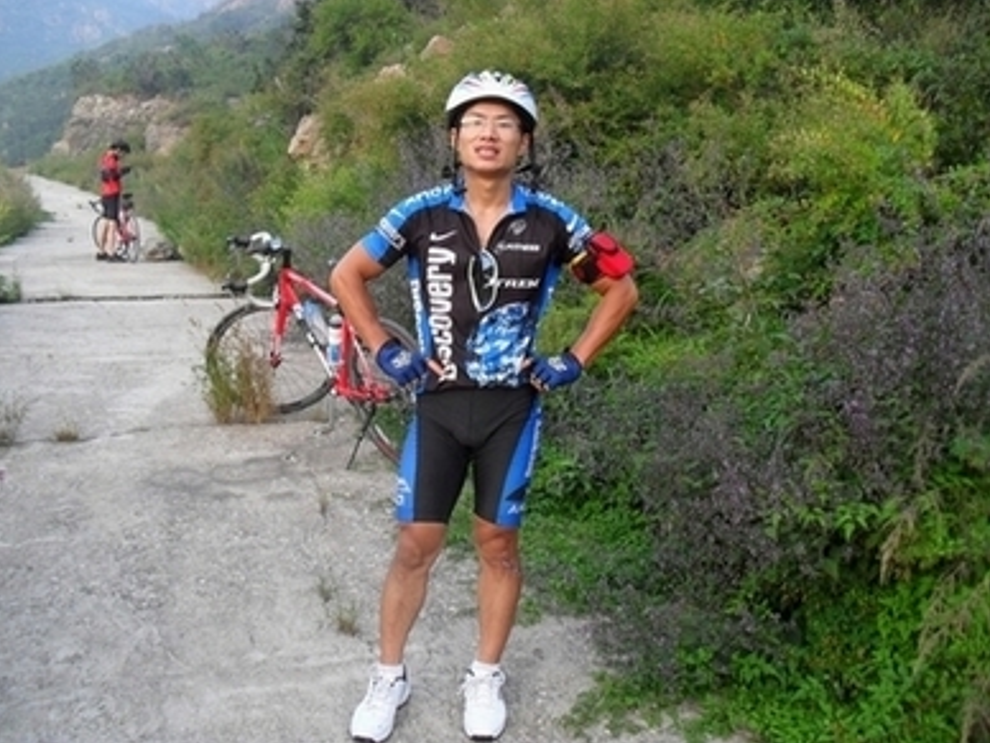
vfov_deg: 39.7
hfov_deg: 51.4
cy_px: 364
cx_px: 485
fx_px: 1030
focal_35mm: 36
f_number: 3.2
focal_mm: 6.3
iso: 120
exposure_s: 1/45
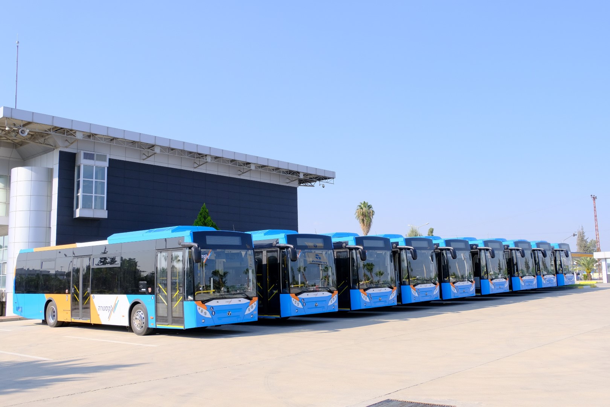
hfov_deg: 54.4
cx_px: 305
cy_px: 204
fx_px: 593
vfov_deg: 37.9
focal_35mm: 35
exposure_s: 1/640
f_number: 8
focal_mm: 23.3
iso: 800
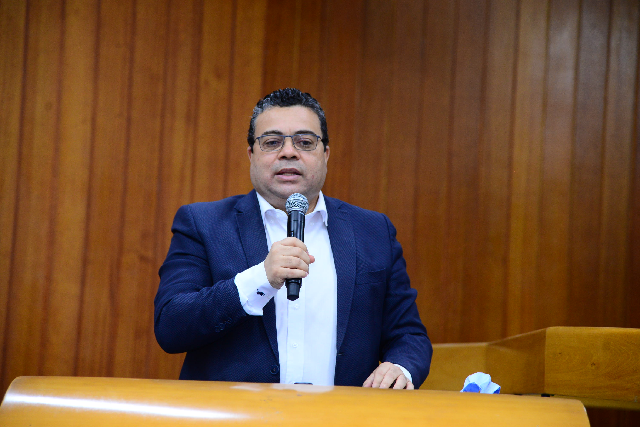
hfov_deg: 17.1
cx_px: 320
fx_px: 2134
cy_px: 214
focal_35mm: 120
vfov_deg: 11.4
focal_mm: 120
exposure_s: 1/60
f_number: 4
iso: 1600
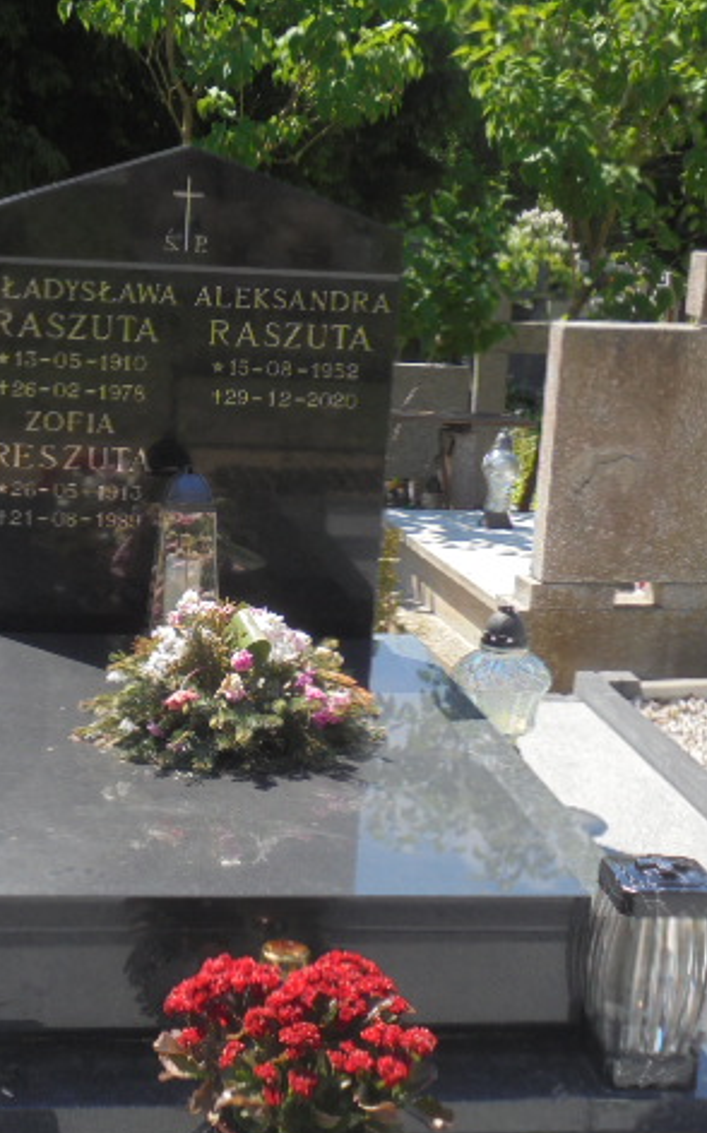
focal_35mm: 62
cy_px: 570
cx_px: 212
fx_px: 1913
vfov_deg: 33.0
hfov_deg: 20.8
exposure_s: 1/320
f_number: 4.5
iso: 100
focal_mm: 7.8
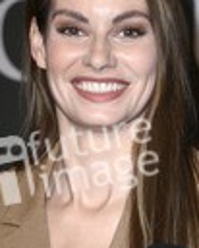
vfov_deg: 6.6
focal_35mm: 292
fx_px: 2142
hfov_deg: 5.3
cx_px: 116
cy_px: 262
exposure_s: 1/250
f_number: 5.3
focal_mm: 100
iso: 800
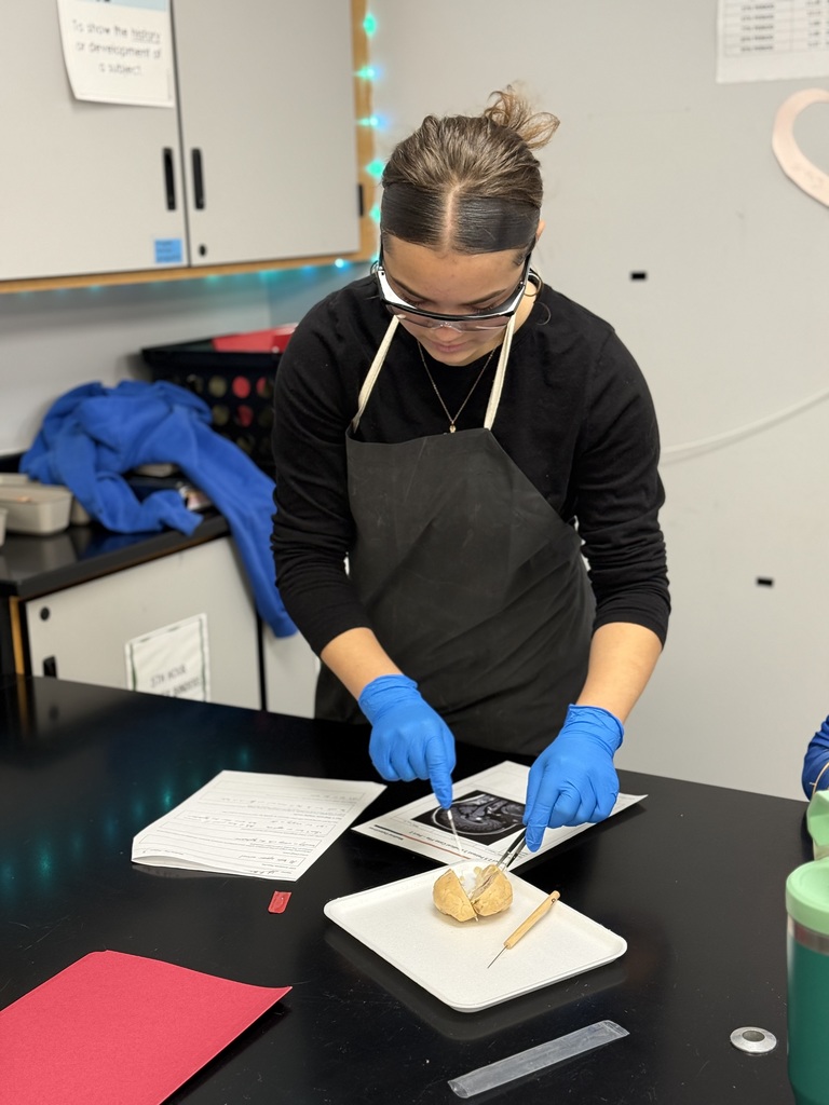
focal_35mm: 48
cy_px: 552
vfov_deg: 39.7
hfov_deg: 30.3
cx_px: 414
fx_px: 1533
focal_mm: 6.76
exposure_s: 1/60
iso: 200
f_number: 1.78
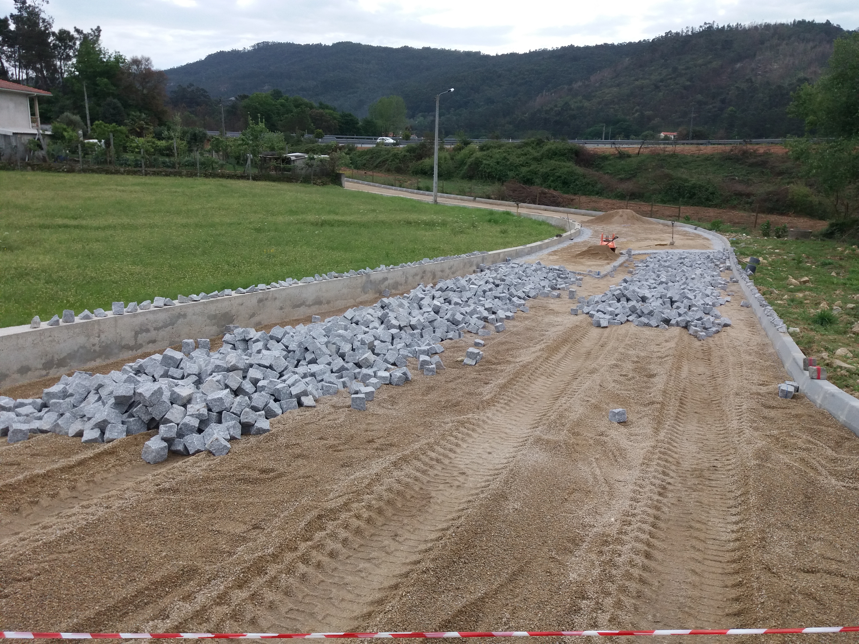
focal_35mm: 28
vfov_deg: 49.7
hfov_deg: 63.4
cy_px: 322
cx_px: 430
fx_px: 695
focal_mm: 3.7
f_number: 1.9
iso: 64
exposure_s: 1/1561
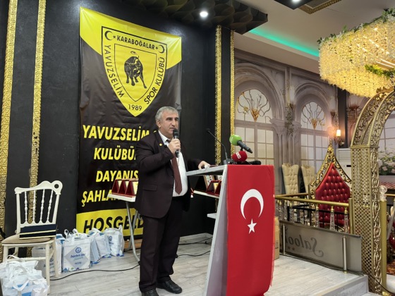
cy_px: 148
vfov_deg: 53.1
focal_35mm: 26
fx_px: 297
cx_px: 198
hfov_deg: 67.3
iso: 400
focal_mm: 5.1
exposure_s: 1/33
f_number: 1.6
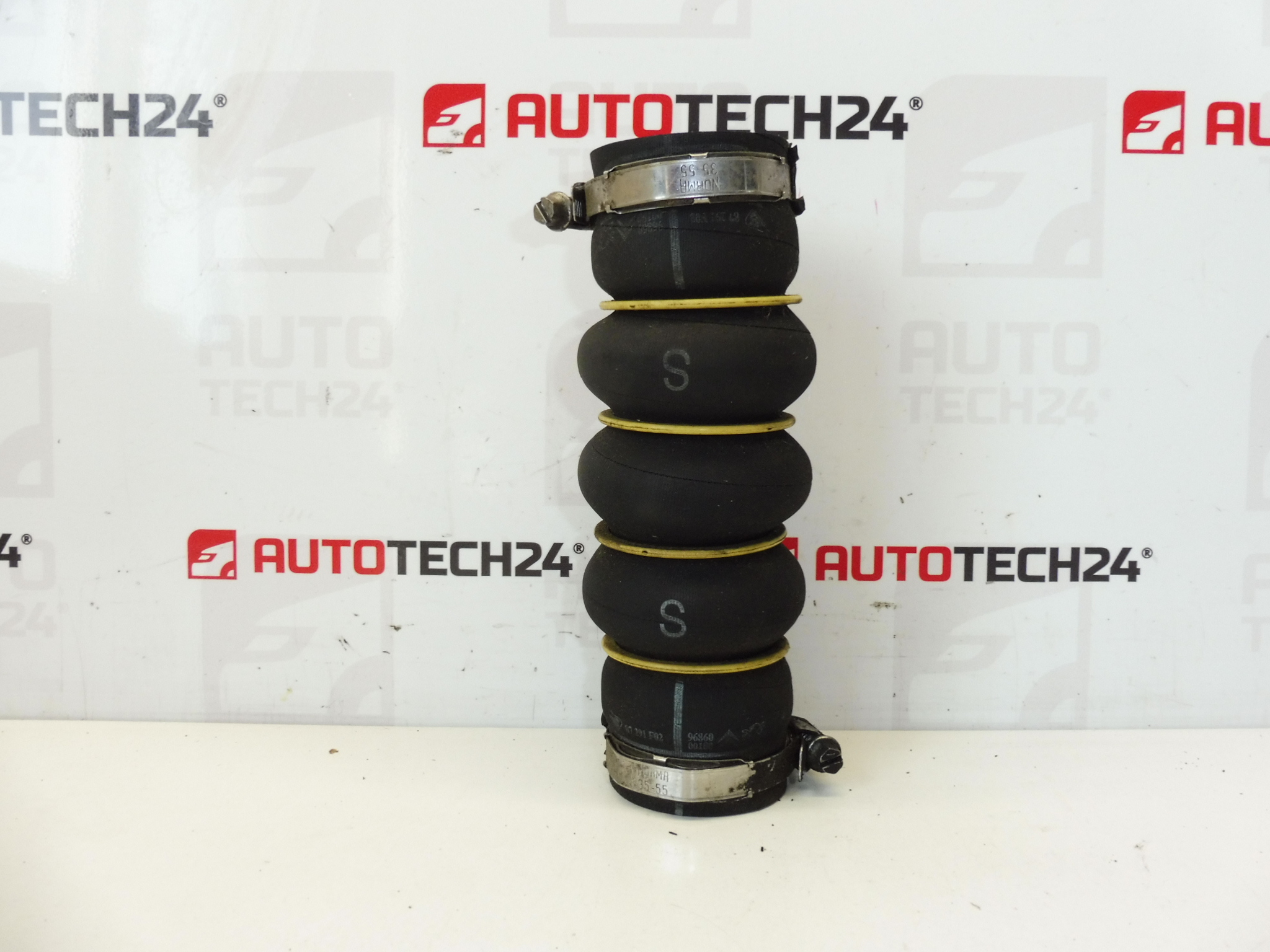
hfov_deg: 71.6
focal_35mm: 24
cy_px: 476
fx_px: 881
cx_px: 635
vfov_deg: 56.8
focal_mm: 4.3
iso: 200
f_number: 4
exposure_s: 1/100
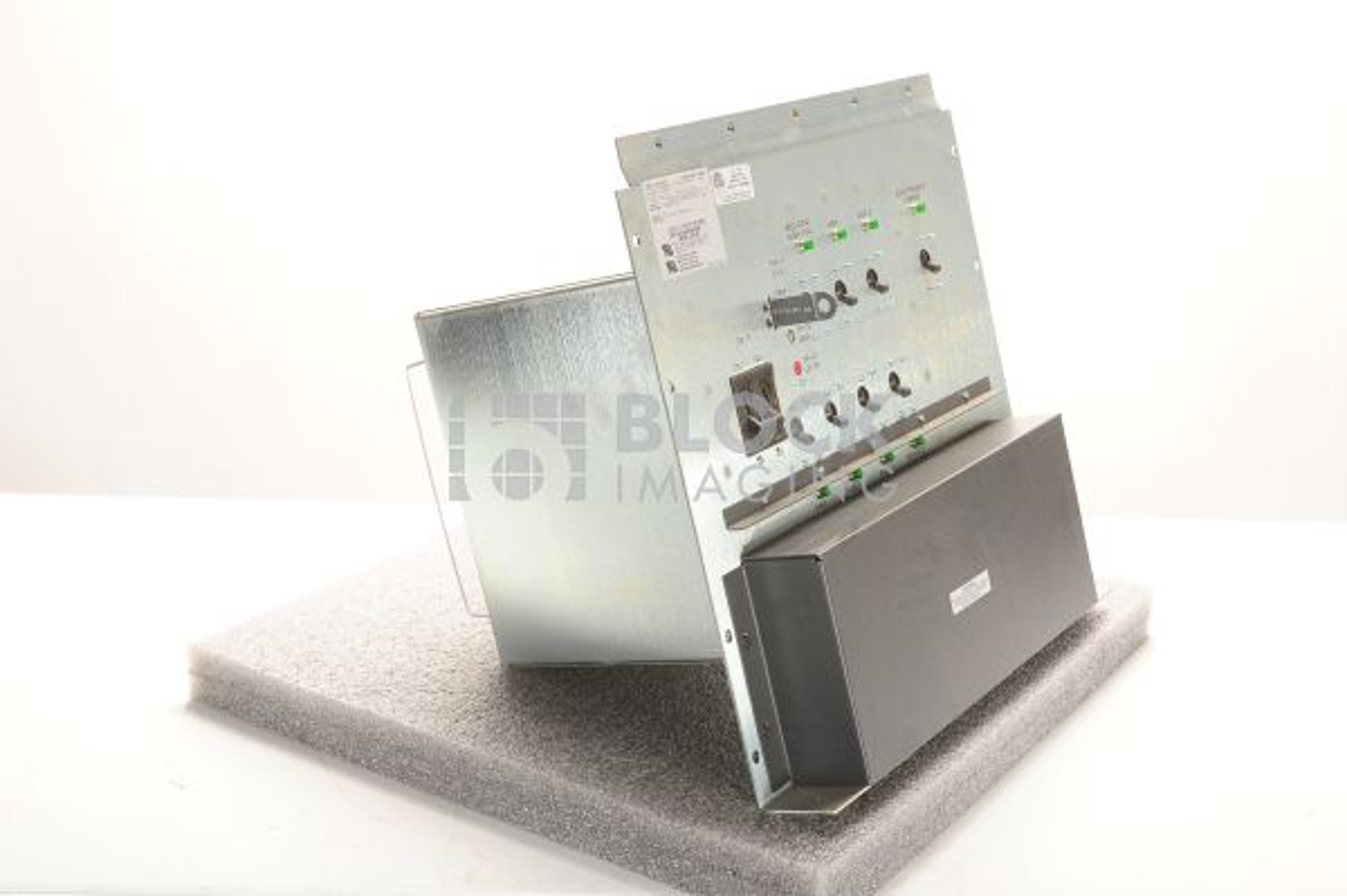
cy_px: 448
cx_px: 674
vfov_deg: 26.9
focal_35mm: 50
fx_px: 1869
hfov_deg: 39.6
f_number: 10
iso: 320
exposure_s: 1/160
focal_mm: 50
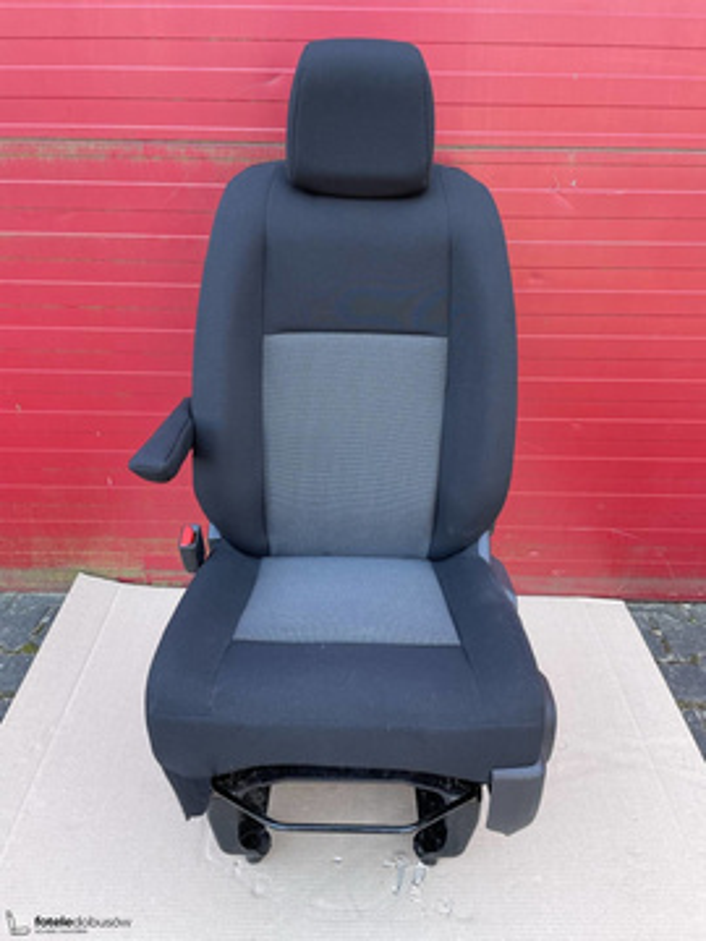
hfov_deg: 53.1
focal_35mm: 26
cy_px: 470
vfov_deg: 67.3
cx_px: 353
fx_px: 707
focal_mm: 4.2
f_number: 1.6
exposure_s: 1/121
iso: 64
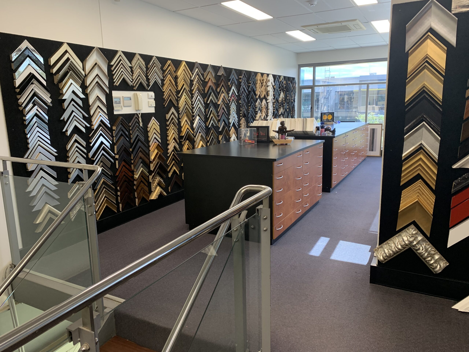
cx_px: 234
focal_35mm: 26
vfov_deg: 53.1
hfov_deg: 67.3
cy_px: 176
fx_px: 352
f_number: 1.8
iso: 100
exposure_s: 1/50
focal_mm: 4.25
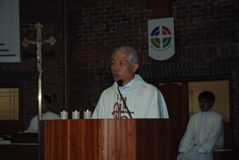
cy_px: 80
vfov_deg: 13.1
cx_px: 120
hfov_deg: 19.4
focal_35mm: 105
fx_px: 698
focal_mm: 70
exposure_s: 1/60
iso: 200
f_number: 5.6
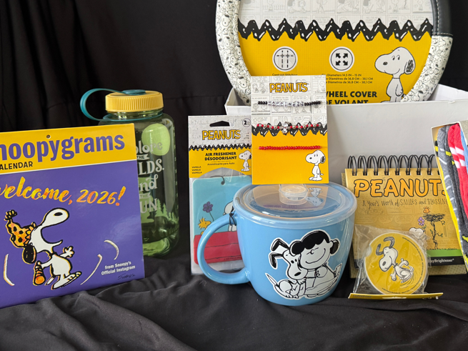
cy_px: 113
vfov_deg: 42.3
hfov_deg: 55.0
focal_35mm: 33
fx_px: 446
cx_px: 280
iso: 250
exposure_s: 1/60
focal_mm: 6.76
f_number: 1.78
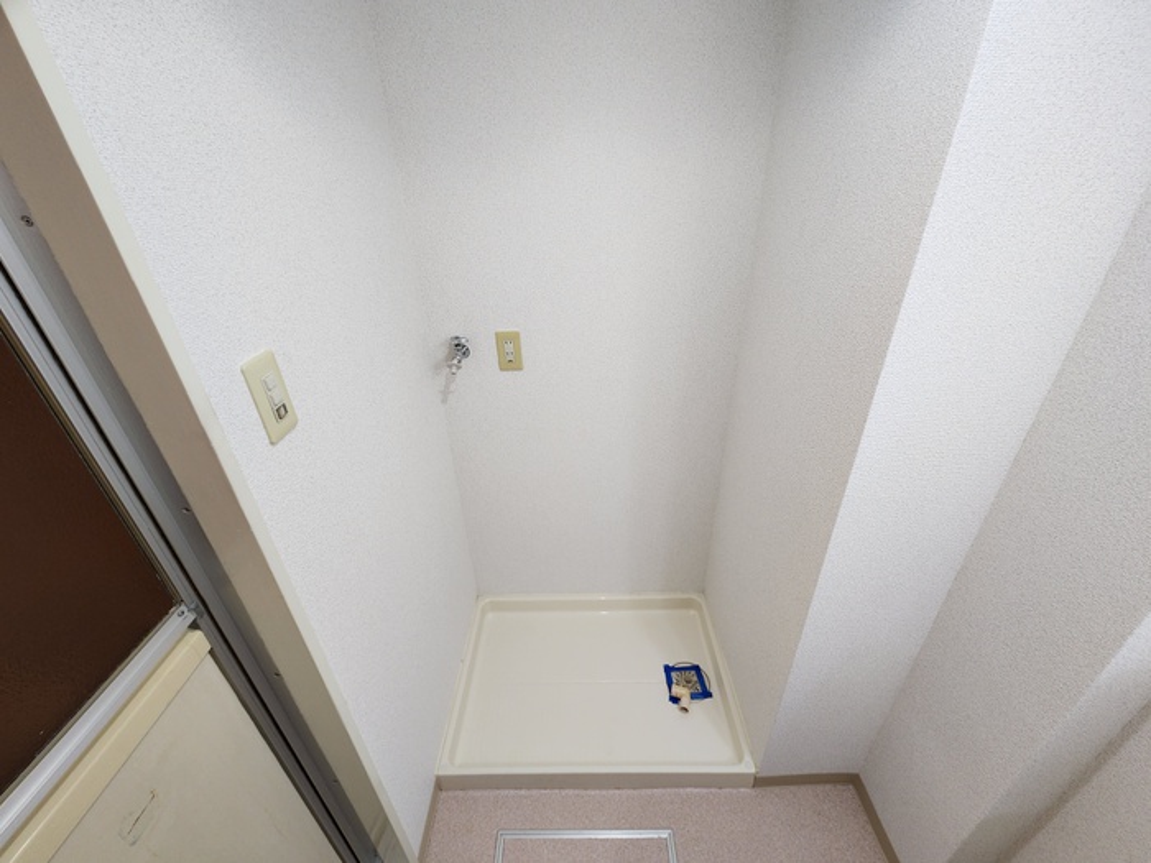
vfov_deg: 89.9
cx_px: 576
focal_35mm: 13
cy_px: 432
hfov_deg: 106.2
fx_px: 432
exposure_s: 1/60
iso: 125
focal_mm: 2.2
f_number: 2.2
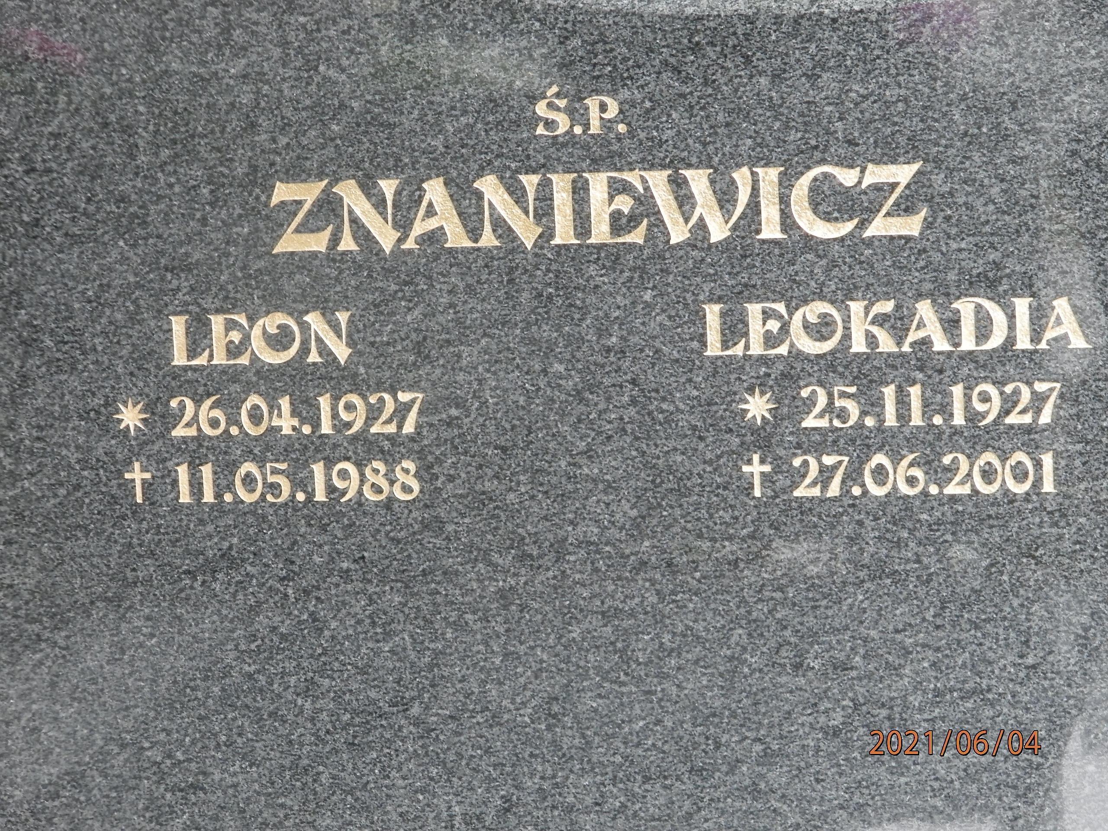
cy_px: 416
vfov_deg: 11.2
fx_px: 4225
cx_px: 554
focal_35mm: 132
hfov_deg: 14.9
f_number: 4.7
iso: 200
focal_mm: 23.6
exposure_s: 1/50
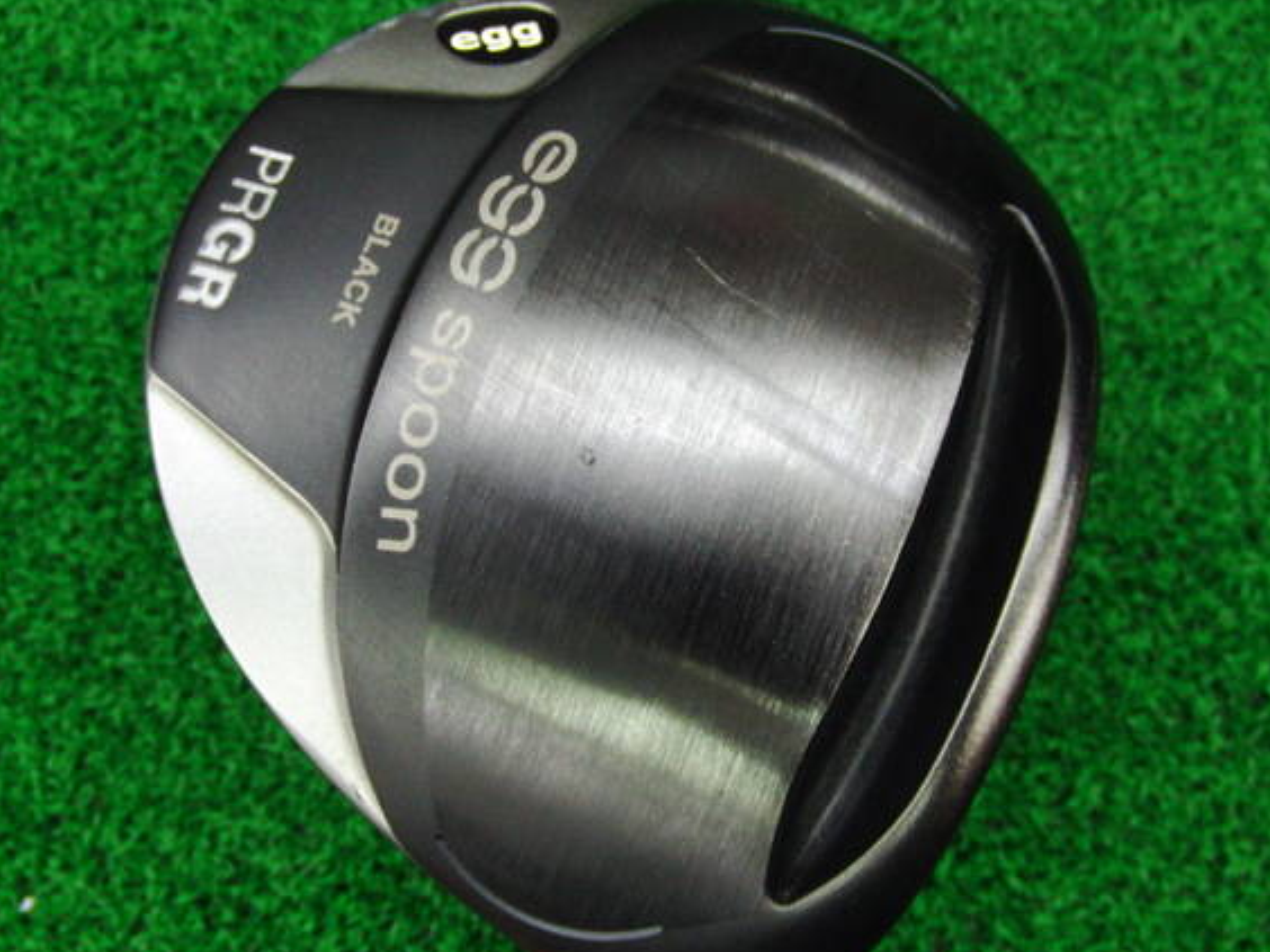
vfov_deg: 34.3
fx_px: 1541
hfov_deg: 44.8
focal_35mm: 42
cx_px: 628
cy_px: 446
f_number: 3.6
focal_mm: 6.42
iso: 400
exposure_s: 1/50
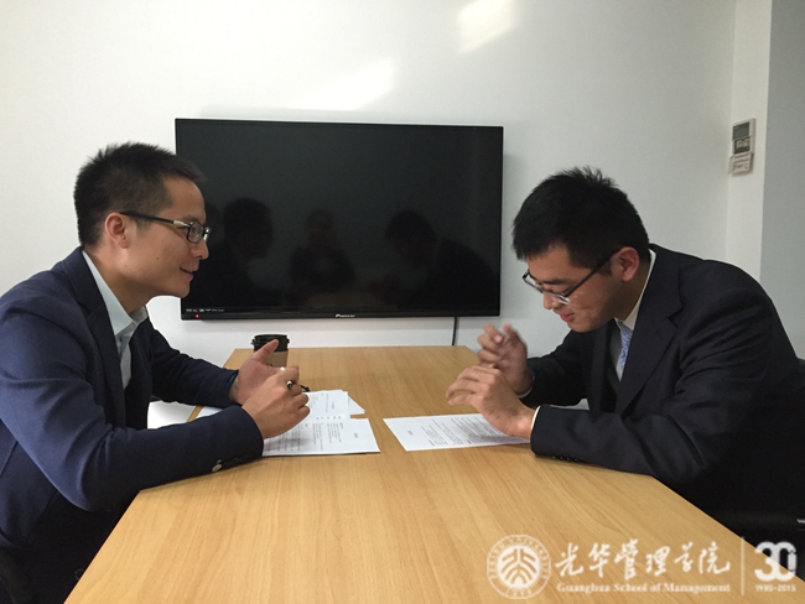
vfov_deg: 48.3
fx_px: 675
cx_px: 402
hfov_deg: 61.6
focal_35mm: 29
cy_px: 302
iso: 250
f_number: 2.2
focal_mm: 4.15
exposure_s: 1/33
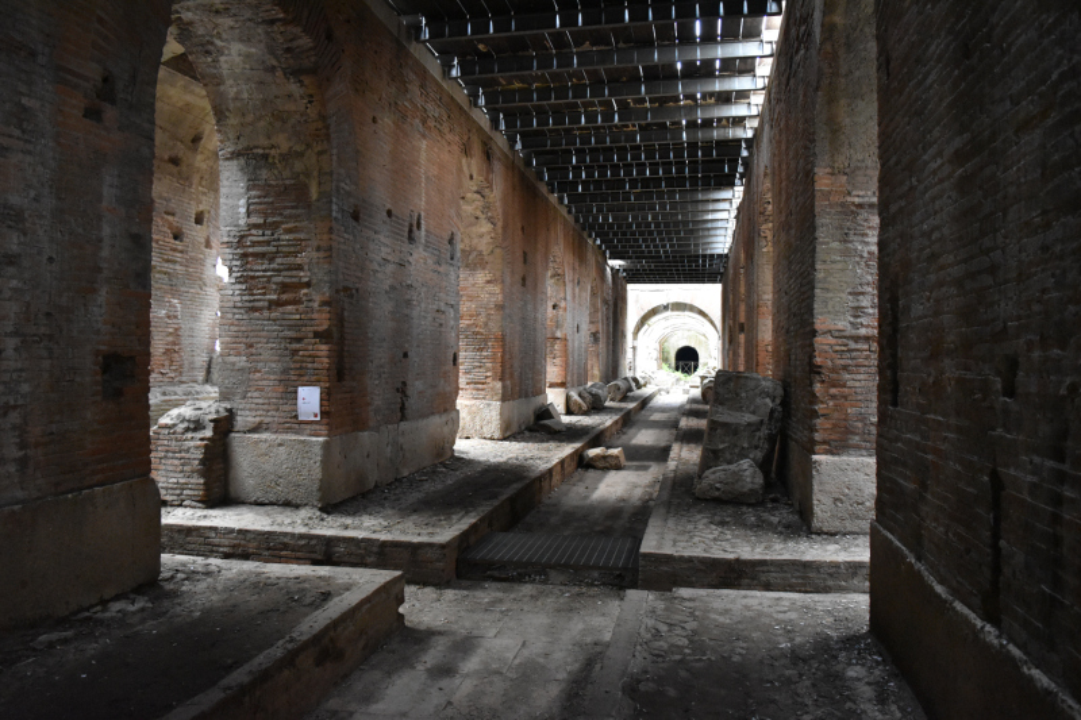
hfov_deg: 67.4
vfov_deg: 47.9
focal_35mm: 27
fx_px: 811
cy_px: 360
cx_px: 540
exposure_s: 1/60
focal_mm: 18
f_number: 4.5
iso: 5000
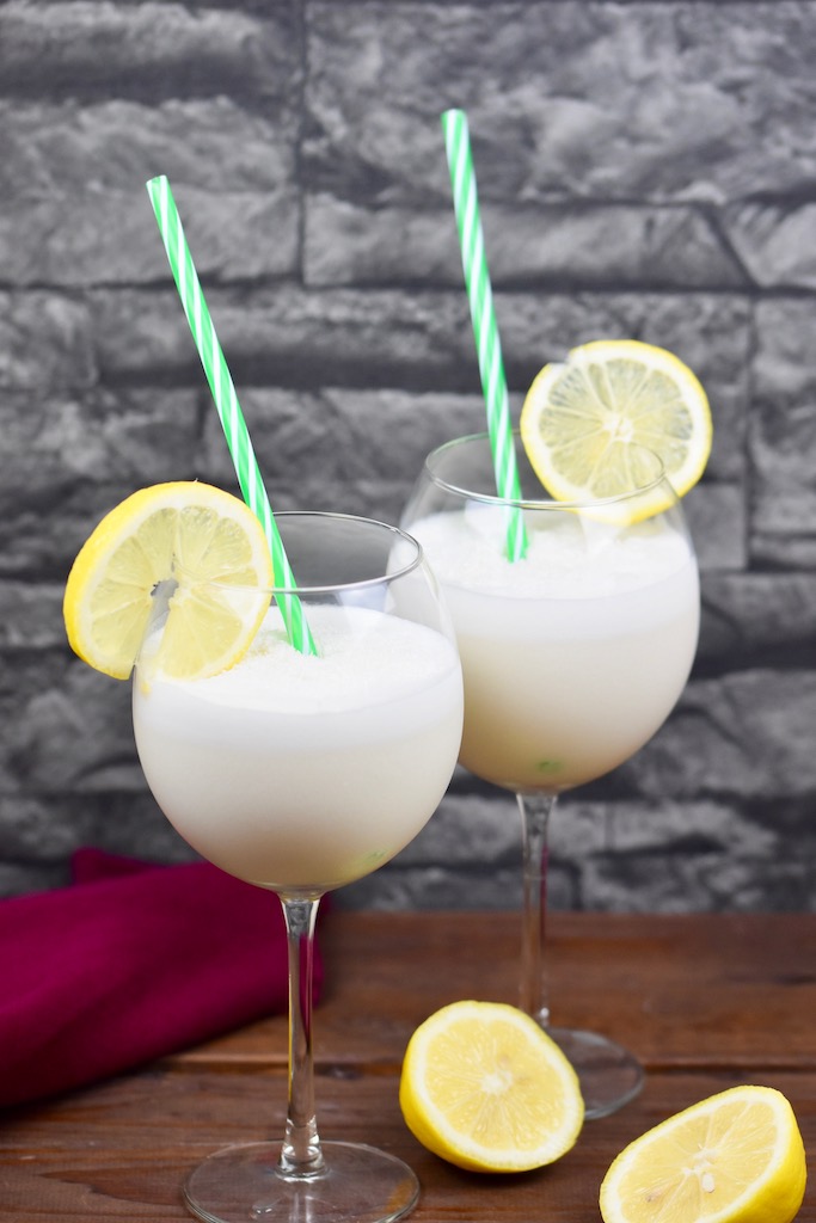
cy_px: 612
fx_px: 5353
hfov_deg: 8.7
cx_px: 408
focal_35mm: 158
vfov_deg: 13.0
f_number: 4
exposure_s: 1/250
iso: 800
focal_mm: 105
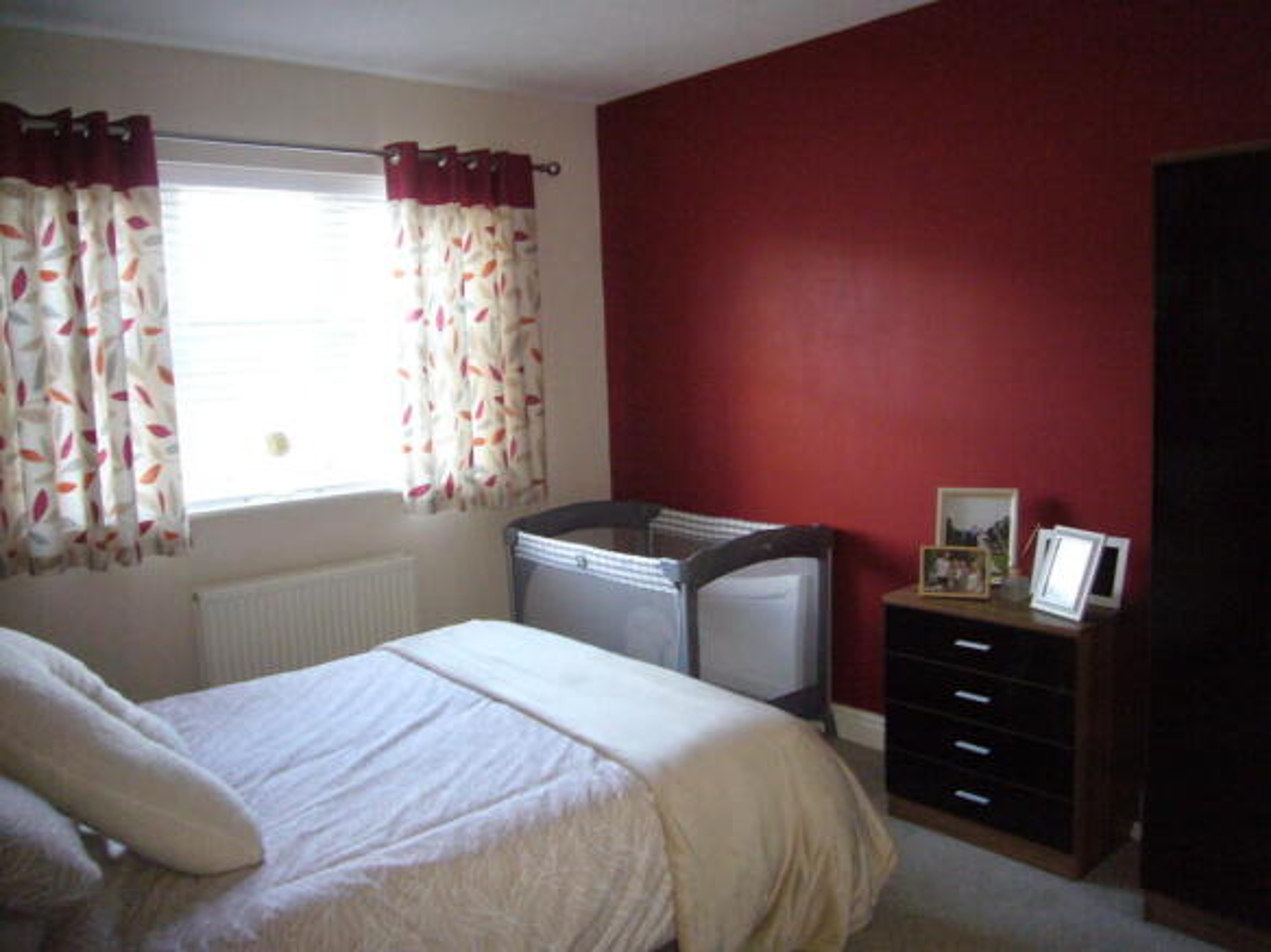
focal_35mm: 28
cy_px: 476
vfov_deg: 49.7
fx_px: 1028
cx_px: 636
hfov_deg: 63.5
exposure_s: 1/30
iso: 320
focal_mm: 4.6
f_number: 2.8
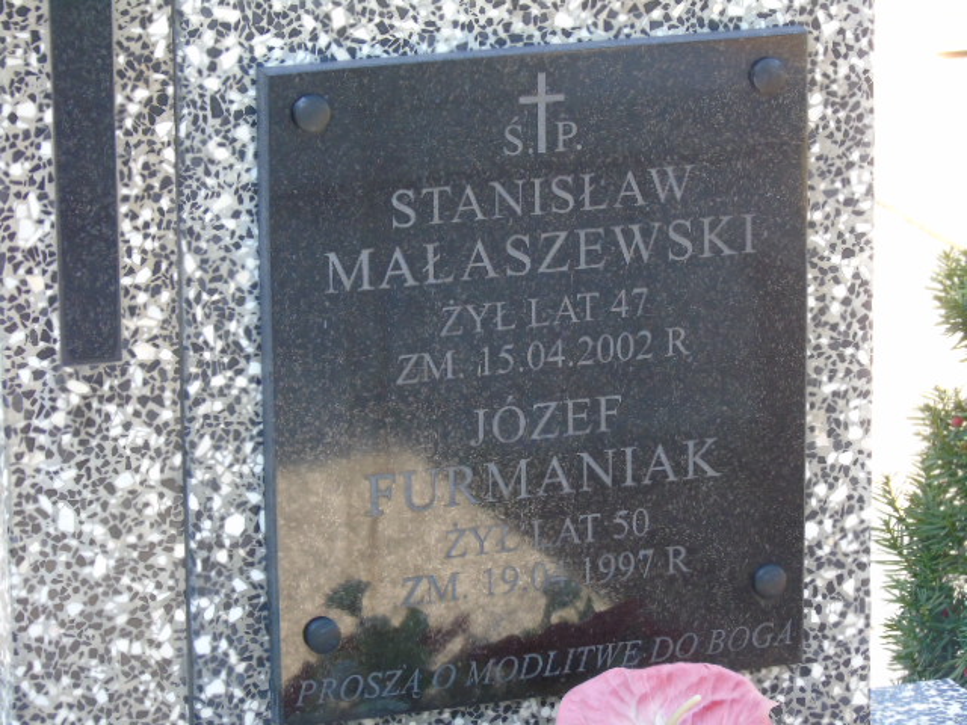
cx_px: 484
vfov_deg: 9.2
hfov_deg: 12.2
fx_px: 4525
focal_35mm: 162
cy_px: 362
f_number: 4.9
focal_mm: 29
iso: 400
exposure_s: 1/125
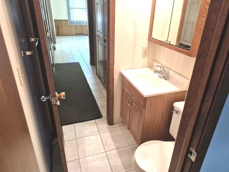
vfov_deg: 58.9
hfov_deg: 73.9
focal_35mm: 23
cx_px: 114
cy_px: 86
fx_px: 152
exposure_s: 1/120
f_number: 1.8
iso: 400
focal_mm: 5.4
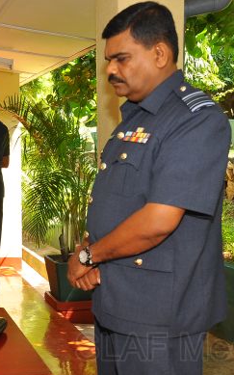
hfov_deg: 21.1
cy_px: 191
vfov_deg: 34.7
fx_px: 600
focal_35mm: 59
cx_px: -16
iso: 250
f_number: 8
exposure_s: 1/60
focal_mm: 25
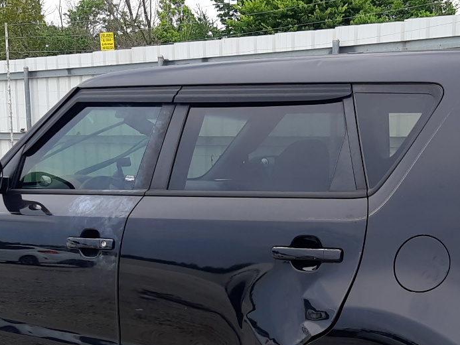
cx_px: 294
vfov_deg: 23.9
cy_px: 297
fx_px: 797
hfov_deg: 32.0
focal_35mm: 60
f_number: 1.7
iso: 40
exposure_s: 1/1000
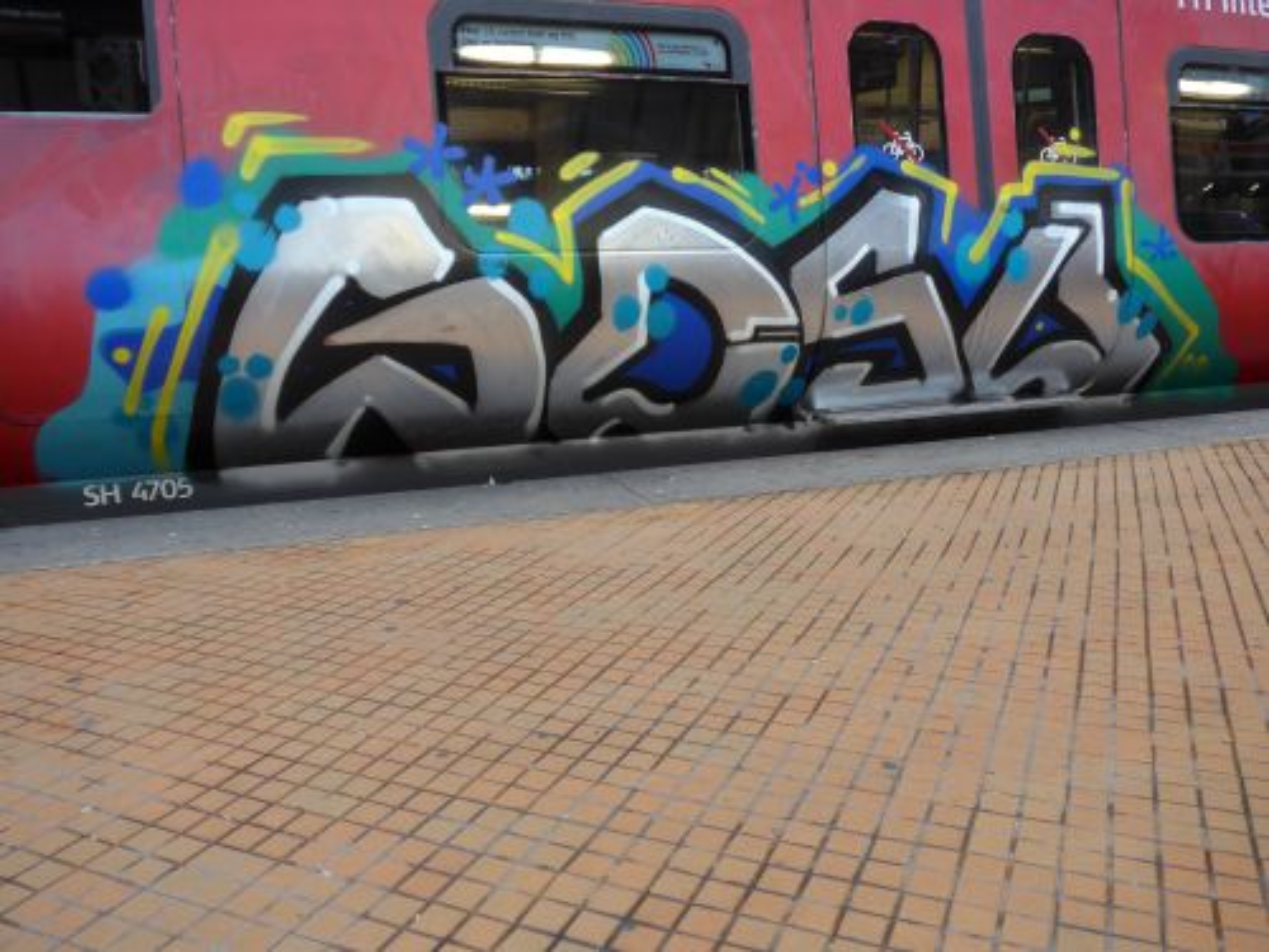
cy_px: 476
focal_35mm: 29
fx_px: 1063
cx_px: 634
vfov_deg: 48.2
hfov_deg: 61.7
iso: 160
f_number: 2
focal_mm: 6
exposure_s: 1/60
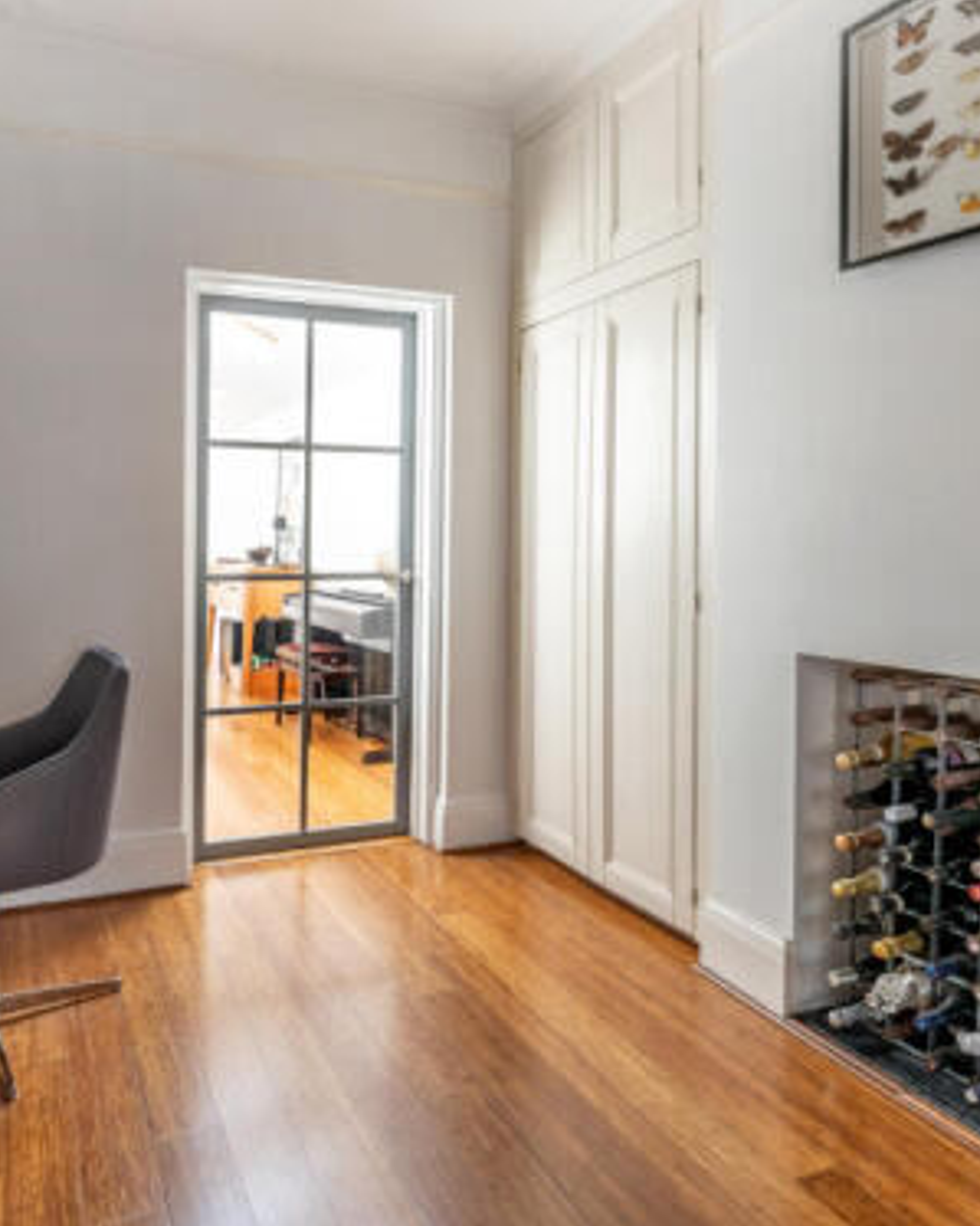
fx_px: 834
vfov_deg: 72.3
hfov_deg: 59.9
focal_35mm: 23
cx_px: 356
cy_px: 529
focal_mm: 14
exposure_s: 1/13
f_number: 9
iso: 250
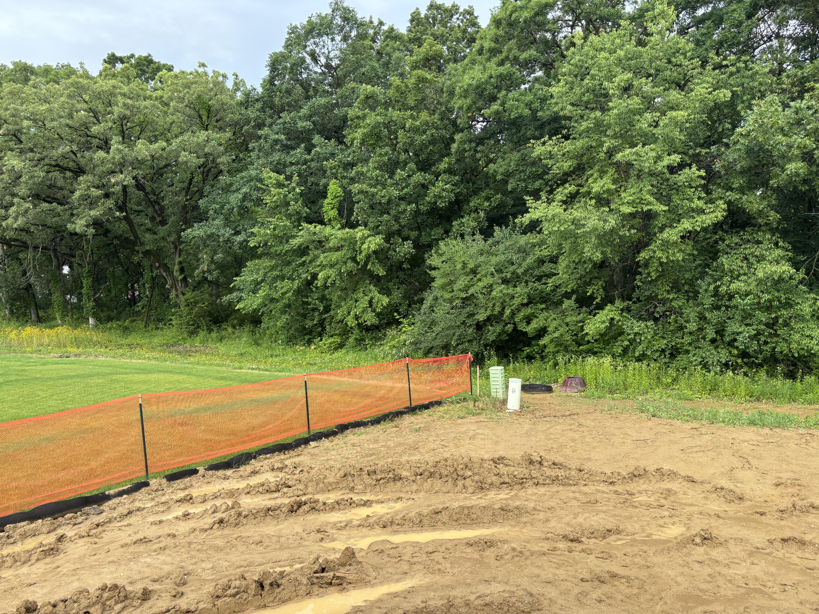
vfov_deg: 53.1
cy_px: 307
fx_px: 615
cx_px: 410
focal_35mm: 26
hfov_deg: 67.3
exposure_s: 1/662
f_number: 1.6
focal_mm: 5.96
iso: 50
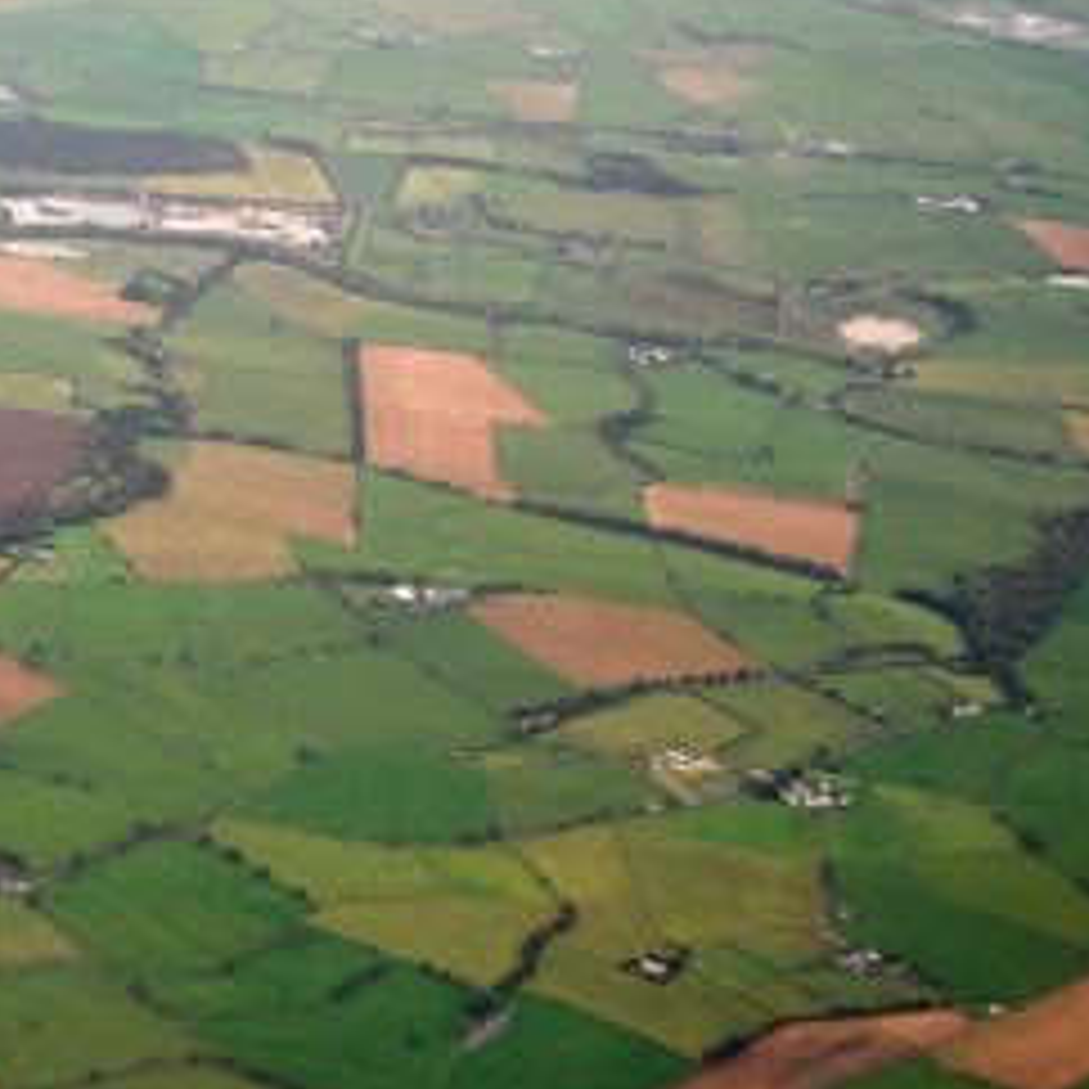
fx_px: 4204
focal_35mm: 118
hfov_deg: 14.4
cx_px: -162
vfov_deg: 14.7
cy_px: 364
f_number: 5
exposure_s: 1/100
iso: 200
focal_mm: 35
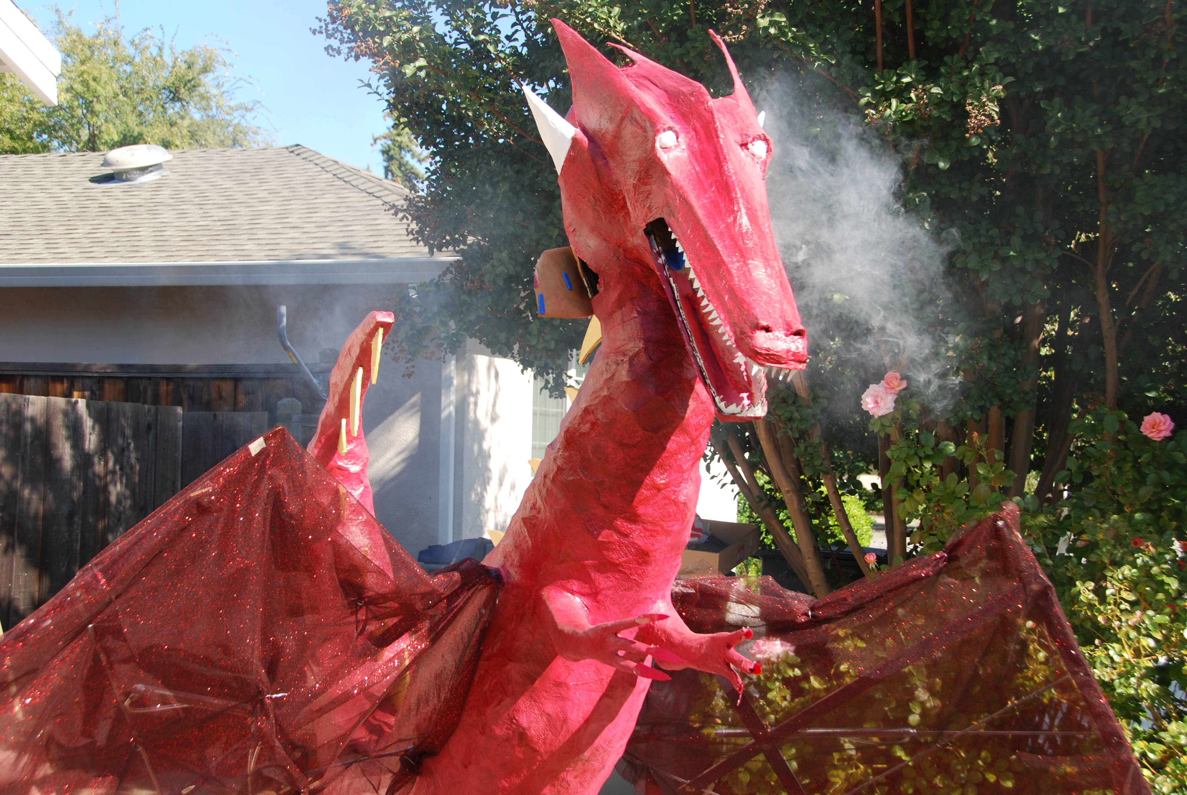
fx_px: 1585
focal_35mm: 48
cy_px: 398
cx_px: 594
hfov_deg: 41.1
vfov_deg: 28.2
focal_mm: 32
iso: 100
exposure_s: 1/125
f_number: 6.3
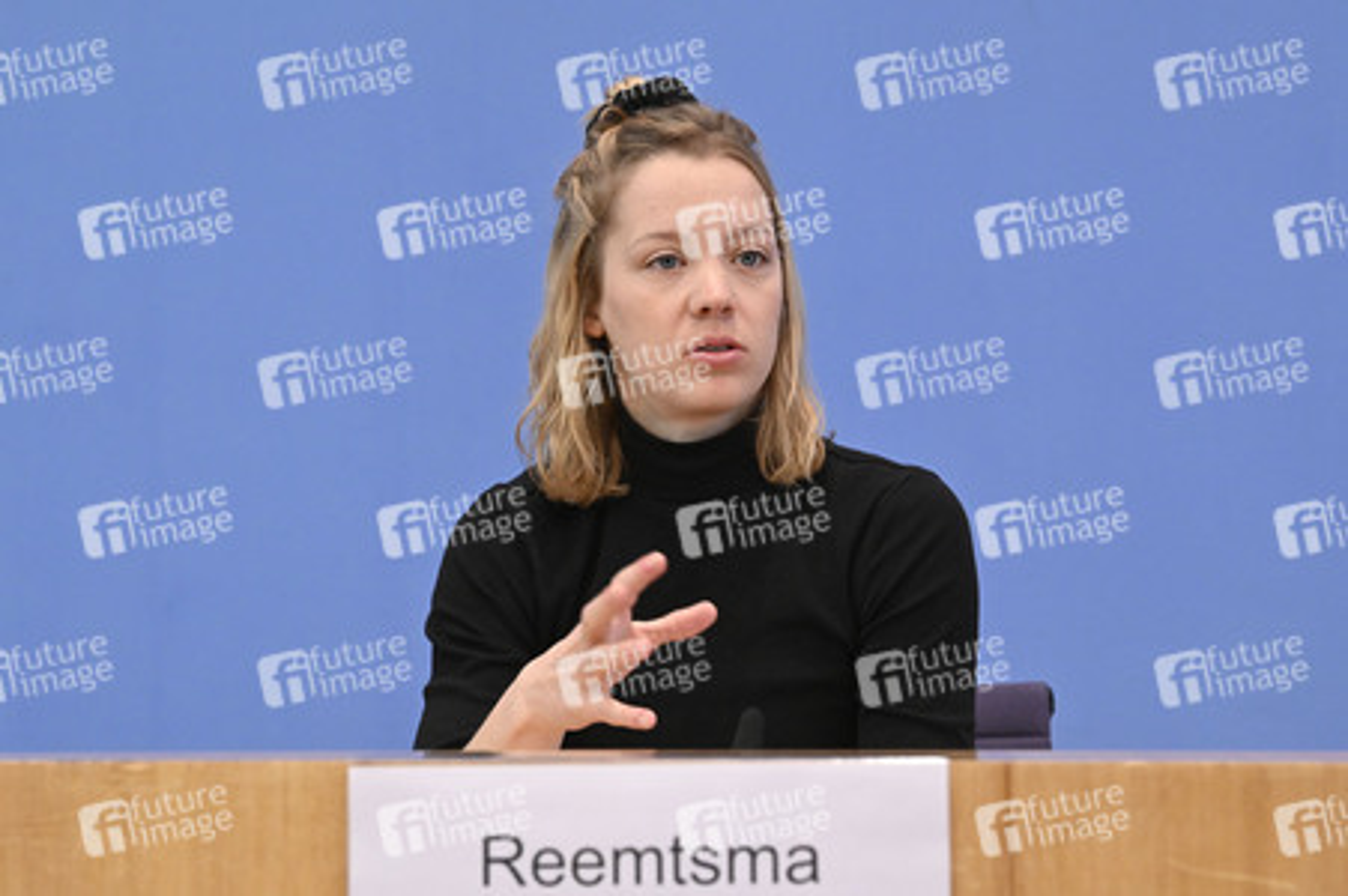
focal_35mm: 82
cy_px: 448
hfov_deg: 24.8
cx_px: 674
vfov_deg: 16.6
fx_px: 3068
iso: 4000
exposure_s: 1/500
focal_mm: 82
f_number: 7.1
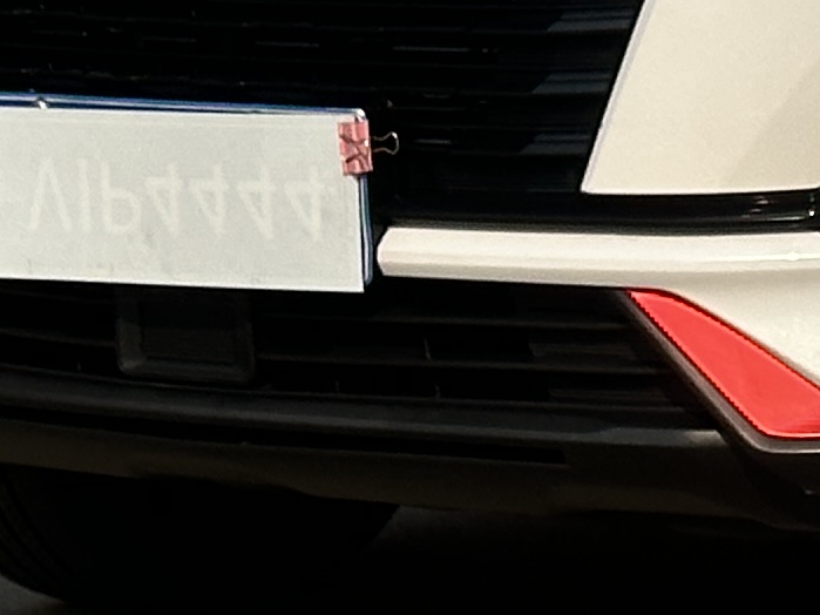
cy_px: -445
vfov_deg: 5.3
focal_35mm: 277
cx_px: 1109
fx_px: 6561
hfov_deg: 7.1
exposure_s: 1/6211
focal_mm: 6.86
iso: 64
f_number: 1.78
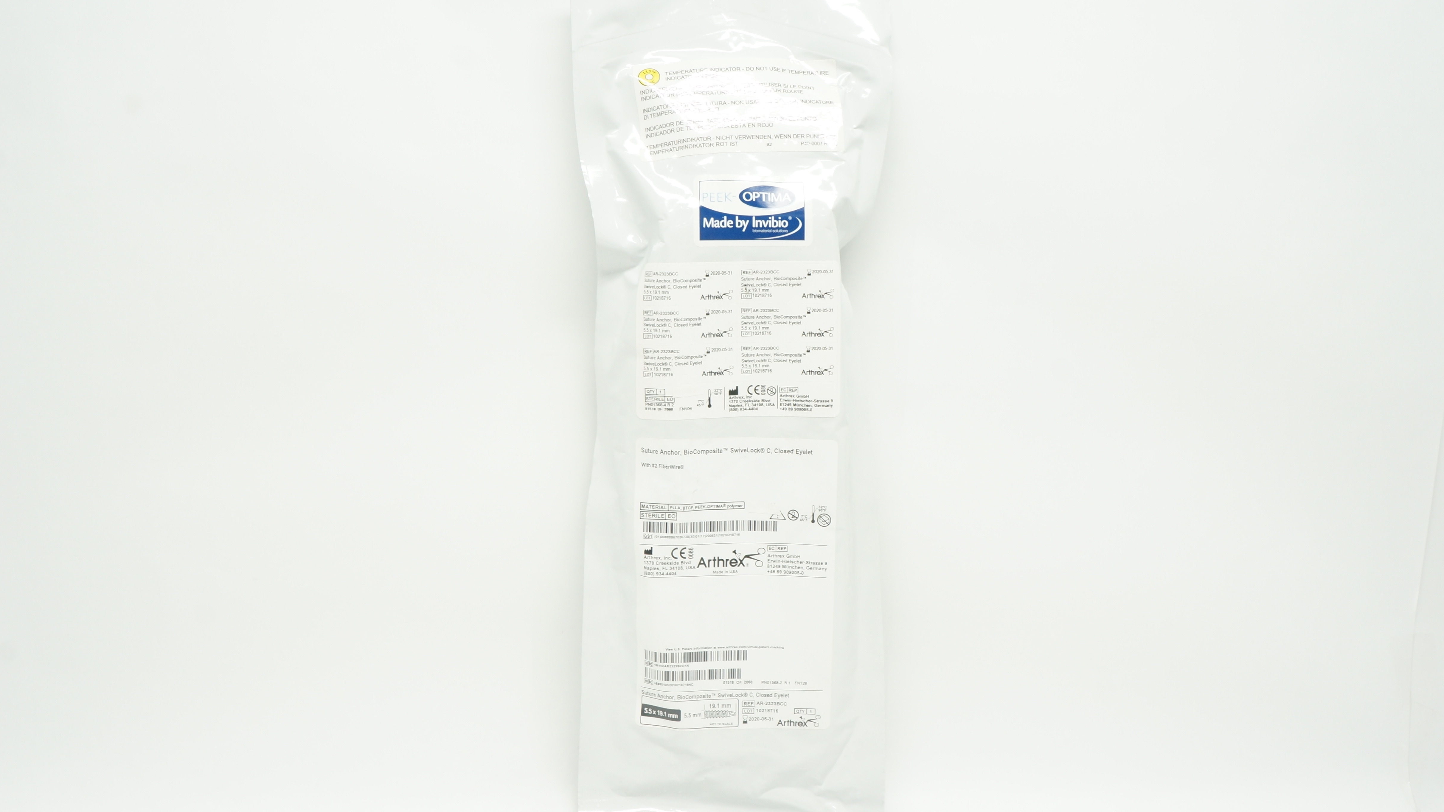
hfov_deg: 56.6
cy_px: 419
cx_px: 725
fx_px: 1340
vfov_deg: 33.7
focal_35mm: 35
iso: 400
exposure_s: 1/15
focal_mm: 22
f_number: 11
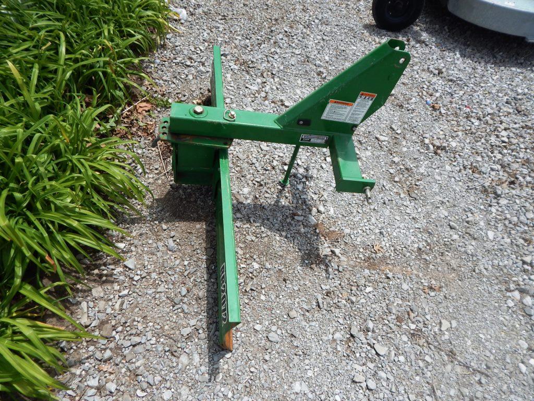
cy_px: 200
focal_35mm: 22
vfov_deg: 61.1
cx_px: 267
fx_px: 339
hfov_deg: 76.4
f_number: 6
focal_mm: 4
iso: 125
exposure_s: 1/640
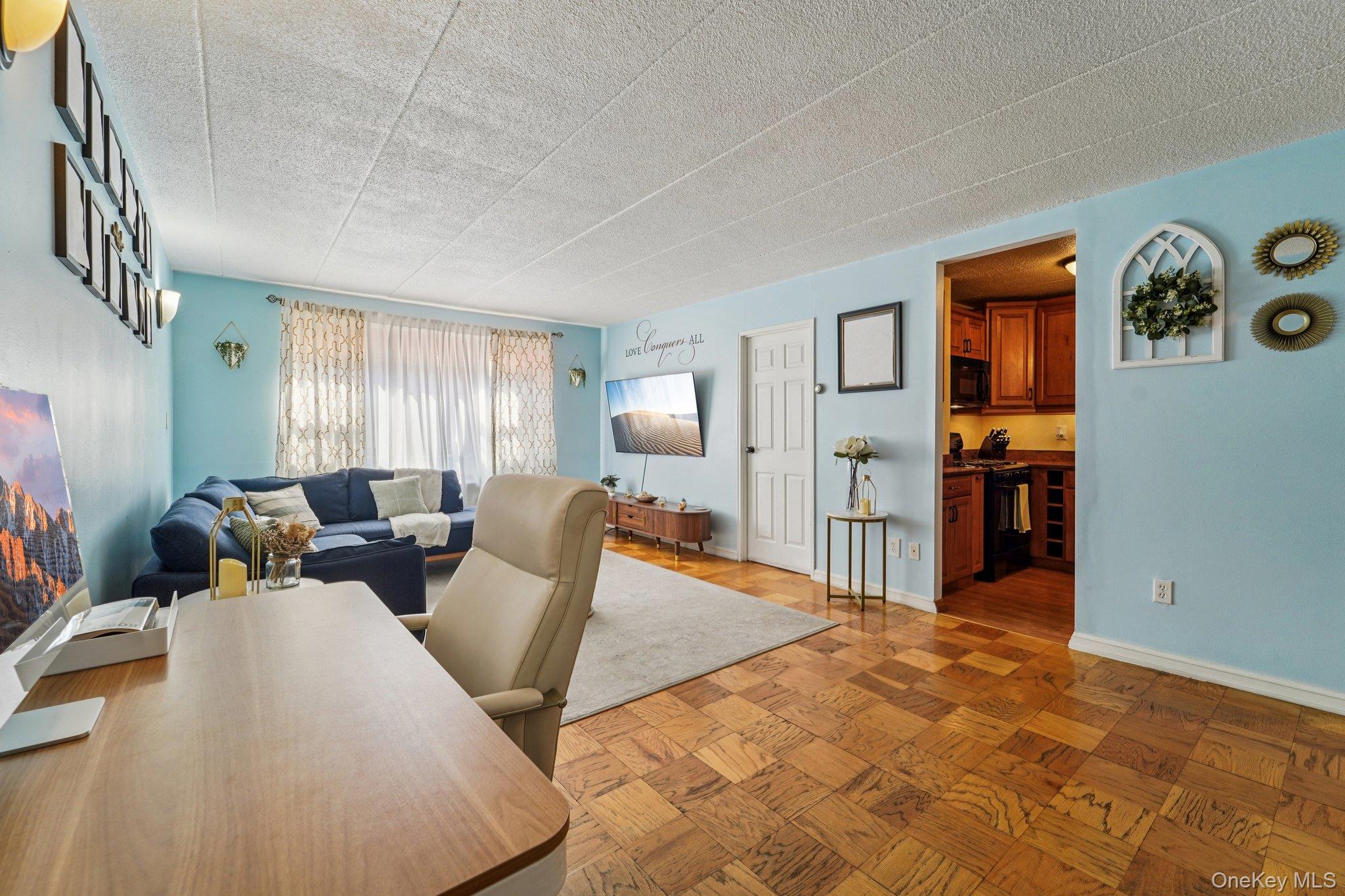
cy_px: 448
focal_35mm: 14
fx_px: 523
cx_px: 672
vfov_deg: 81.2
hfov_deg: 104.3
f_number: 8
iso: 400
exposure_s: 1/40
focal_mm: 14
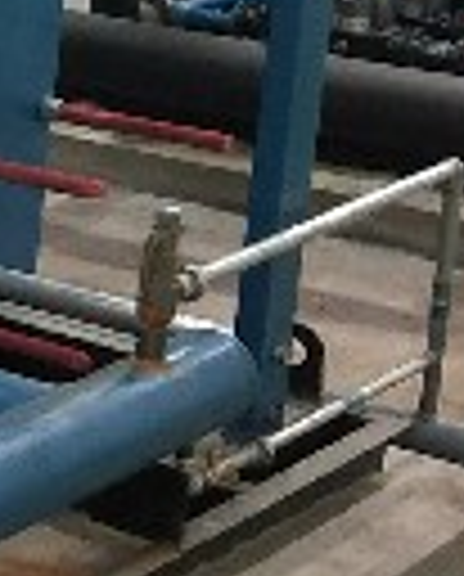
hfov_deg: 9.0
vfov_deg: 12.3
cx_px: -622
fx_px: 2668
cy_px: 148
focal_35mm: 156
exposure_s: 1/20
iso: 1132
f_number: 1.7
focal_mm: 5.5
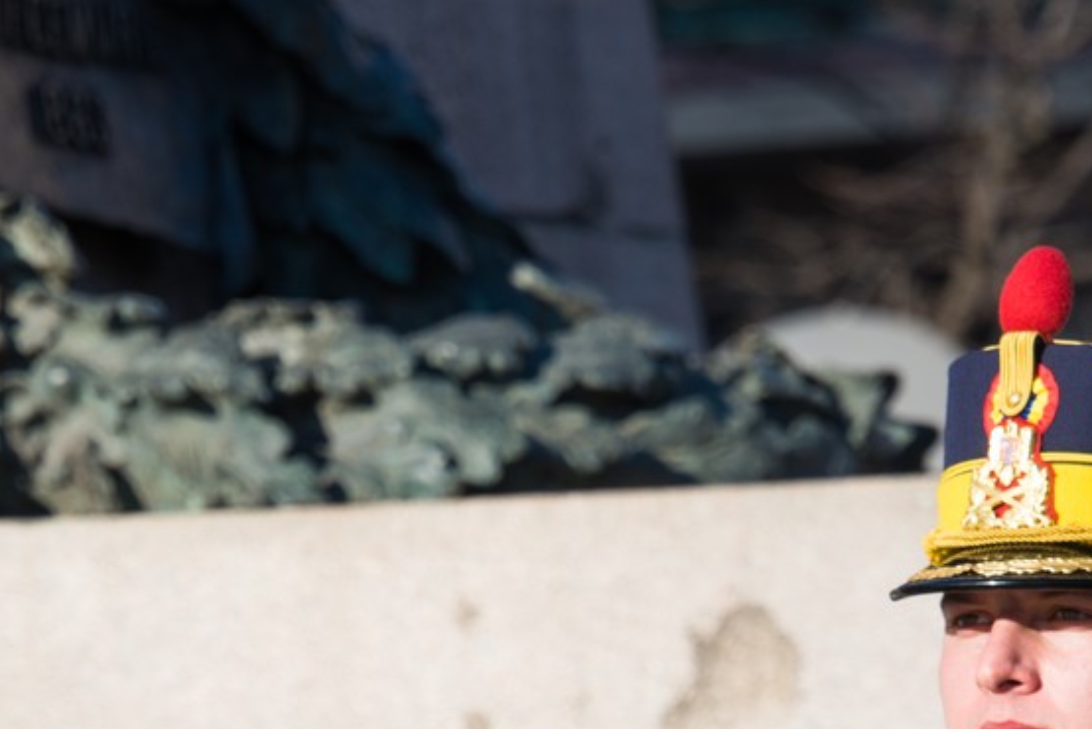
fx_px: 13353
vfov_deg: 3.1
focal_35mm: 440
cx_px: 482
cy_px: 847
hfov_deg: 4.7
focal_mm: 170
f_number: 7.1
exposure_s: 1/200
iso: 100
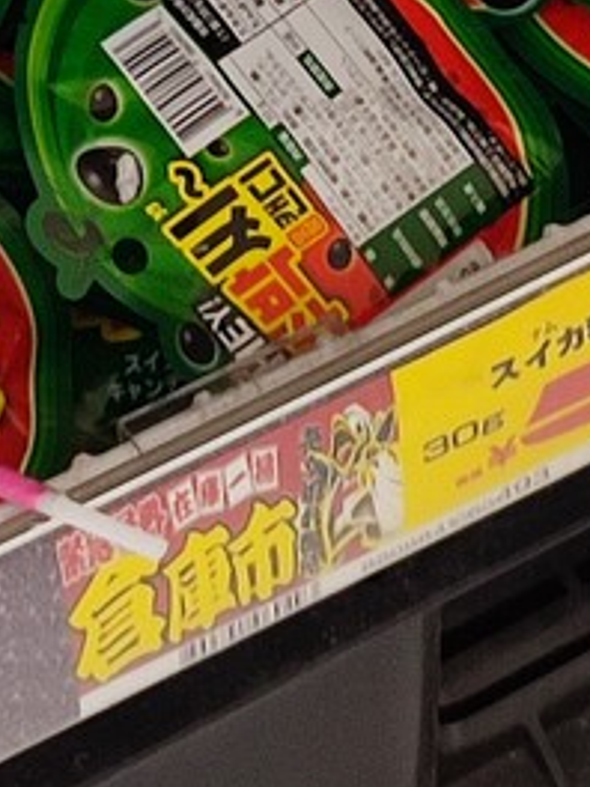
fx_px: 2477
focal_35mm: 109
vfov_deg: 16.1
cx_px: 498
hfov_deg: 13.5
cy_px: -495
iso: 384
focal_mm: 5.89
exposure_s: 1/33
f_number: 1.89
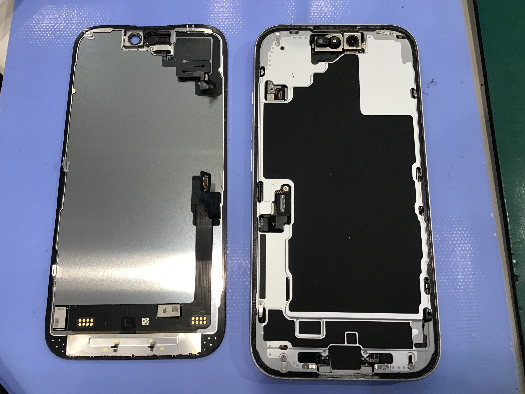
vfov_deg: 45.4
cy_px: 197
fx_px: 470
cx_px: 262
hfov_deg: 58.4
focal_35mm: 31
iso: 32
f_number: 2.4
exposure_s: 1/30
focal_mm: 3.3
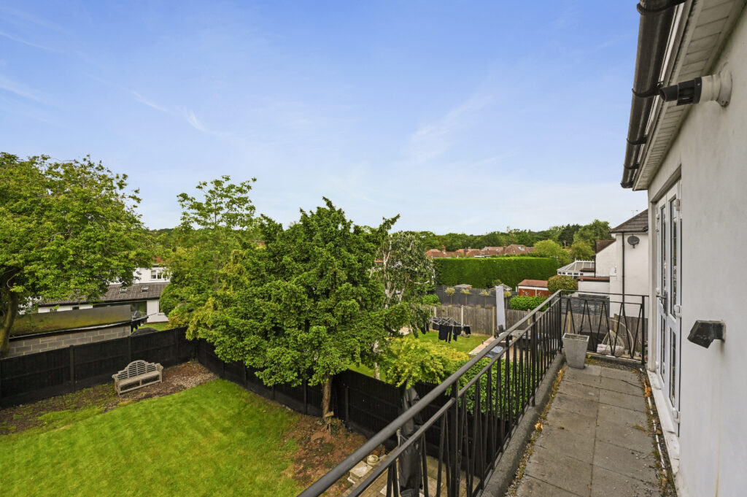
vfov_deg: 81.1
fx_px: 290
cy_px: 248
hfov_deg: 104.3
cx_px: 374
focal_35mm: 14
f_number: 8
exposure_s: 1/1600
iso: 640
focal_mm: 14
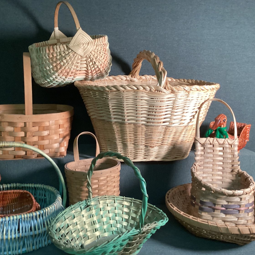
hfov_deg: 44.8
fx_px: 308
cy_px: 128
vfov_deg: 44.9
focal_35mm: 37
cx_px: 110
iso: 400
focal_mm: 3.3
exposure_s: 1/60
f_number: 2.4
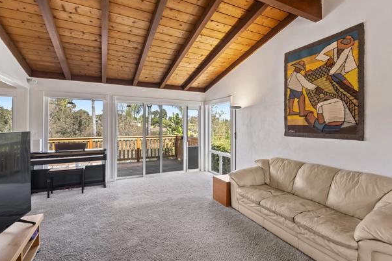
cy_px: 132
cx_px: 194
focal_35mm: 17
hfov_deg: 93.3
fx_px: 185
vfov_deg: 70.4
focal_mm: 16
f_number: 8
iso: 500
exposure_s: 1/15
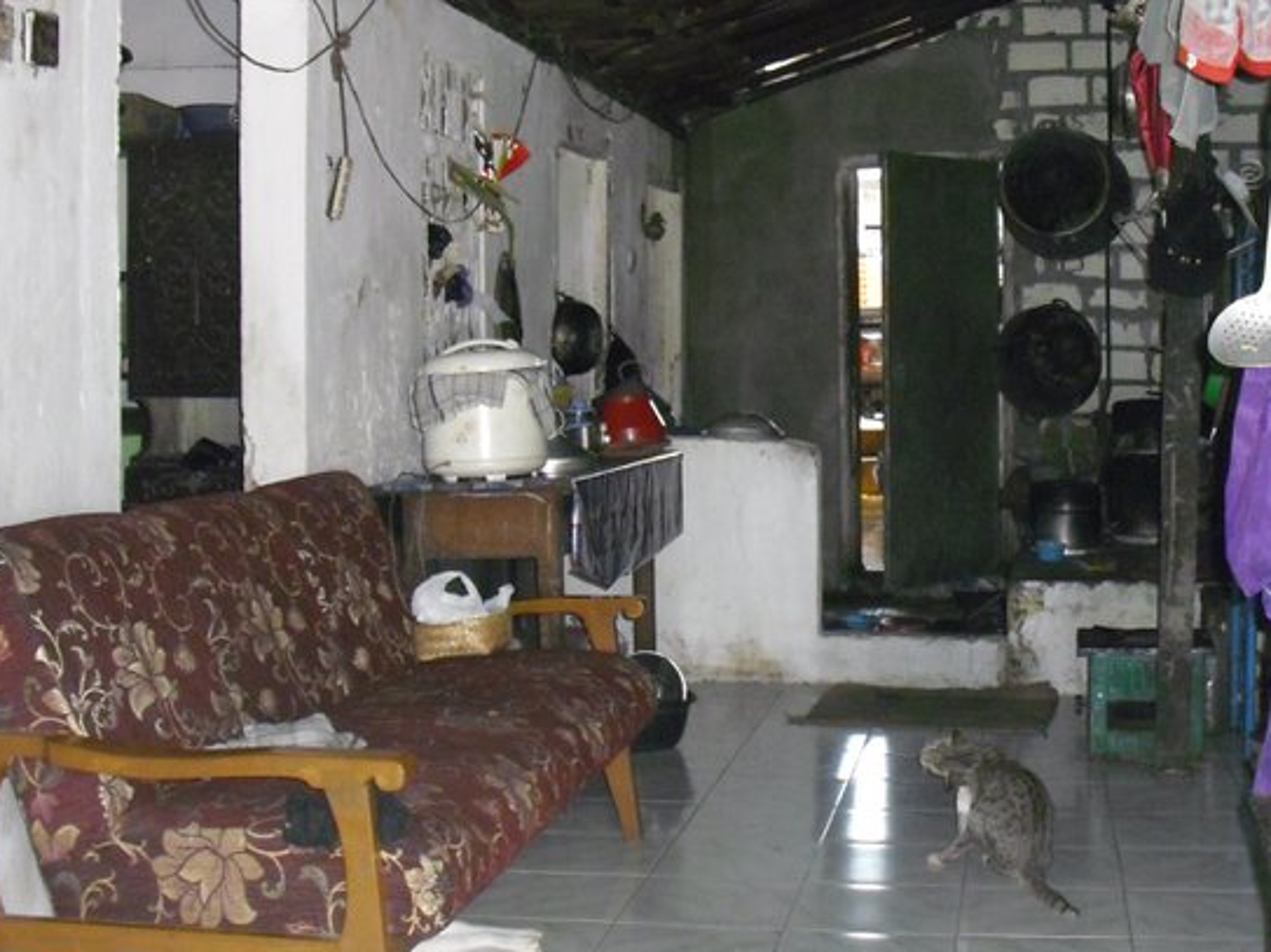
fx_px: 2056
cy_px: 437
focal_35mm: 56
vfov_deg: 26.1
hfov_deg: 34.1
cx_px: 829
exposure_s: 1/60
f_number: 2.8
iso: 400
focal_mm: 6.2
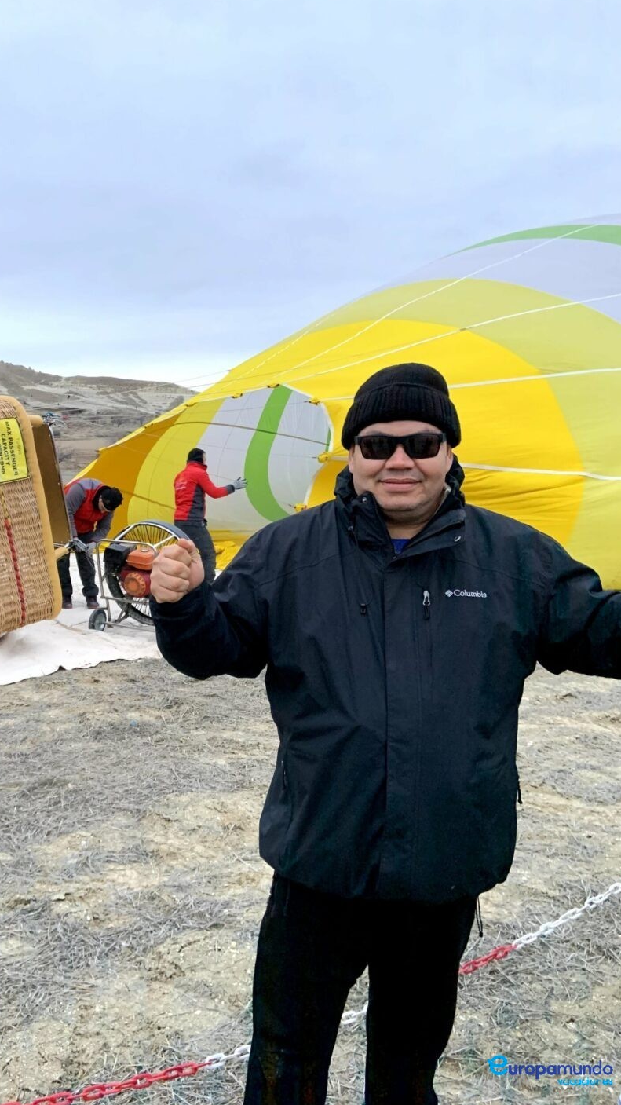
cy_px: 541
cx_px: 212
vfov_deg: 66.1
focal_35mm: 29
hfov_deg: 39.7
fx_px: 849
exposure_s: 1/60
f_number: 1.8
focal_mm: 4.25
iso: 250
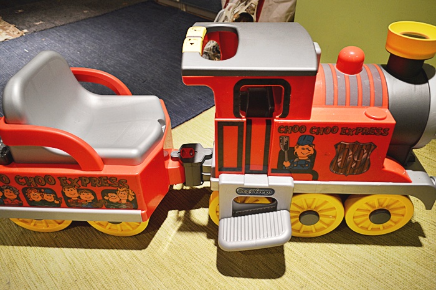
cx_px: 218
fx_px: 327
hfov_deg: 67.4
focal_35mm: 27
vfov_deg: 47.8
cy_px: 145
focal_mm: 18
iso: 400
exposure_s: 1/25
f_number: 3.5
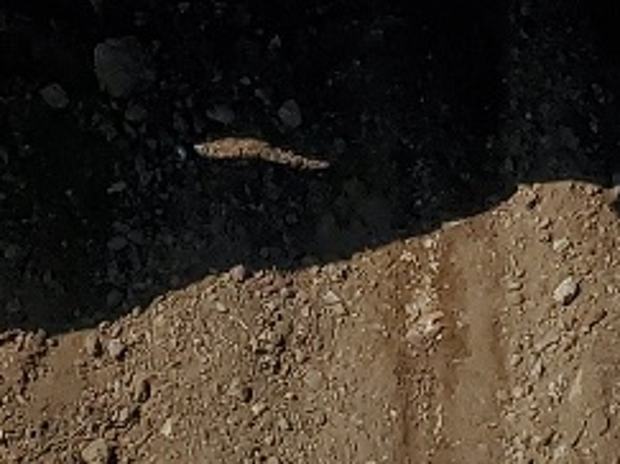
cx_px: 485
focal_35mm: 171
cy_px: -903
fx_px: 3061
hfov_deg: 11.5
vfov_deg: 7.6
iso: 51
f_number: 1.5
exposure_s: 1/10000
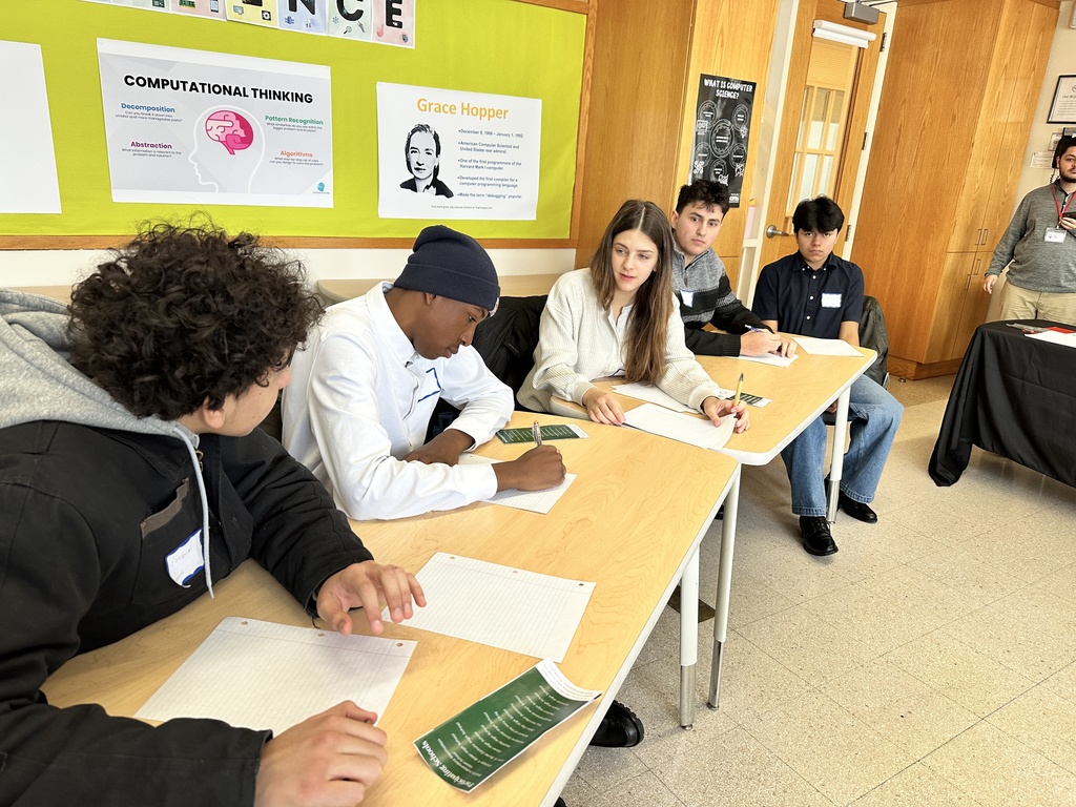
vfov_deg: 56.8
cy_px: 404
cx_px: 538
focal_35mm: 24
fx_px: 746
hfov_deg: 71.6
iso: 160
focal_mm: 6.86
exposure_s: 1/119
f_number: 1.78
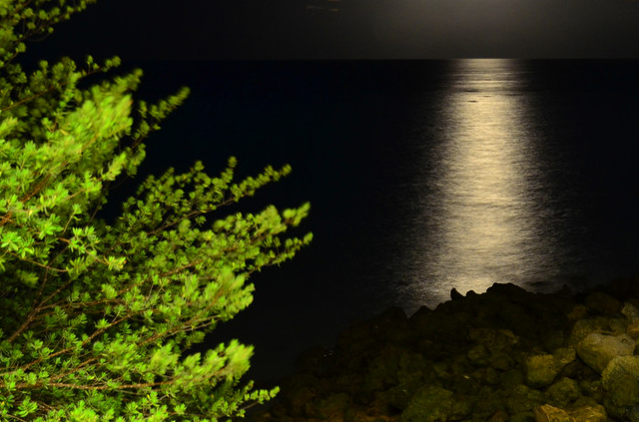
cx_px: 551
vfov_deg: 17.1
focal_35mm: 79
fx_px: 1397
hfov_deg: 25.1
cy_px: 95
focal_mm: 29
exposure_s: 25
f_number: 13
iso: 640
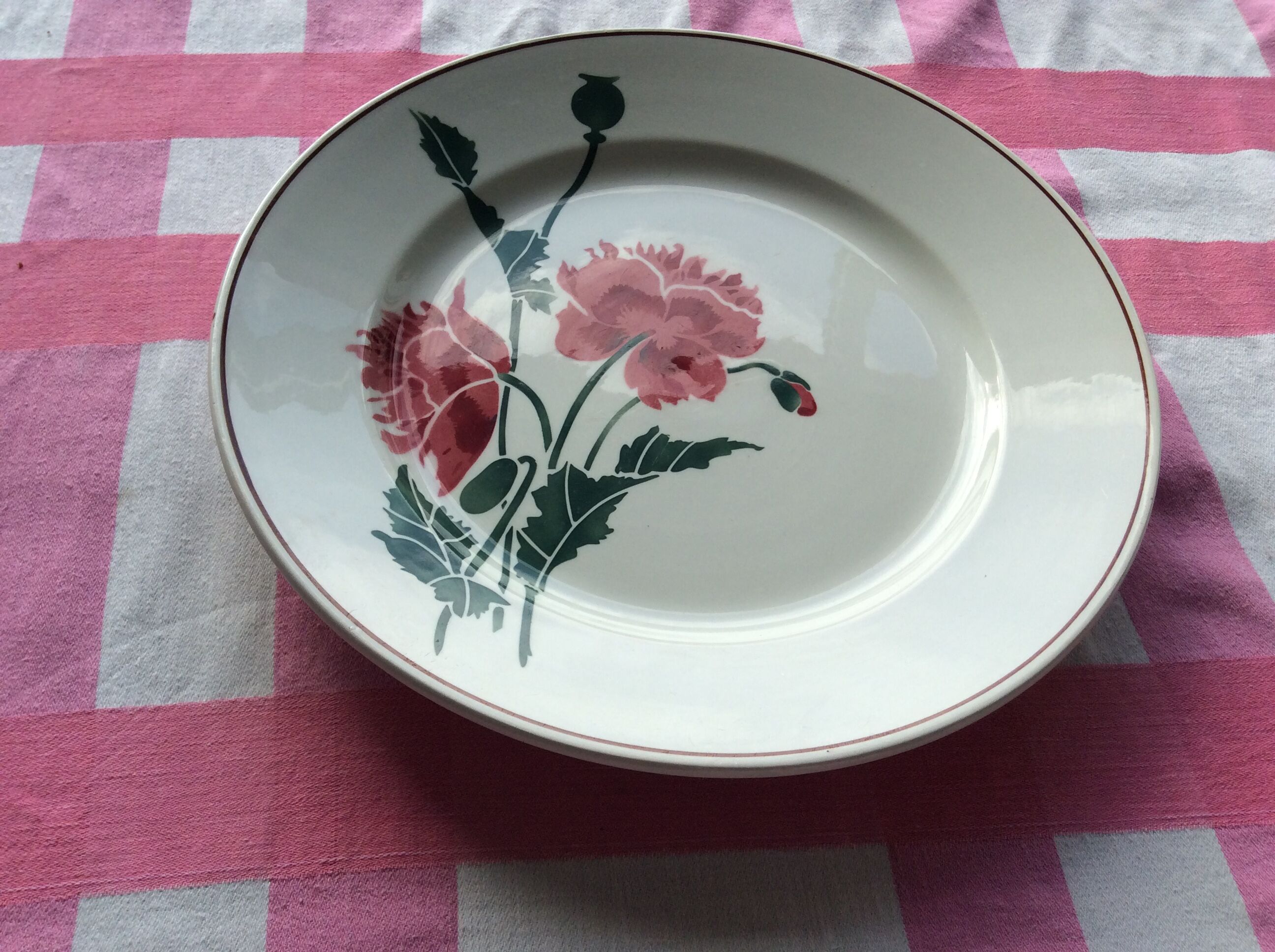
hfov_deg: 56.9
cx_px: 638
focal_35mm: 32
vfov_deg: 44.1
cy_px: 476
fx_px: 1177
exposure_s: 1/338
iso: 32
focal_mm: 3.3
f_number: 2.4
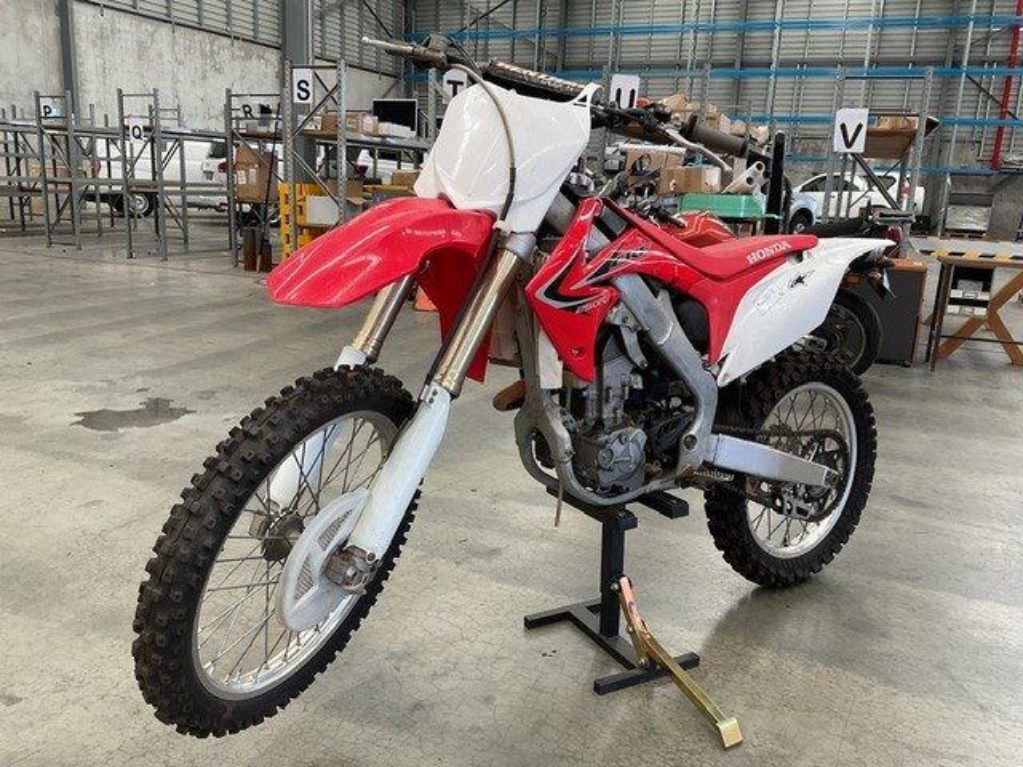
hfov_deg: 61.7
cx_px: 512
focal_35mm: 29
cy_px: 384
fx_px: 857
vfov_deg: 48.2
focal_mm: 3
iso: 40
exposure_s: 1/100
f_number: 1.8
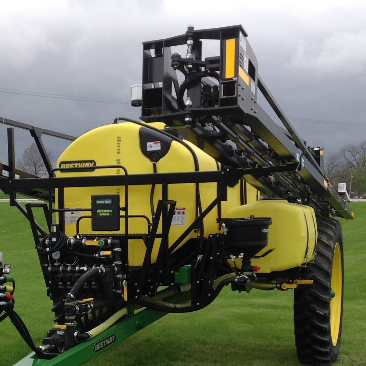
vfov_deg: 27.0
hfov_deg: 27.1
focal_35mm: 63
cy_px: 265
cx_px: 118
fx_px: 754
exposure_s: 1/889
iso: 50
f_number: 2.4
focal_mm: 4.28
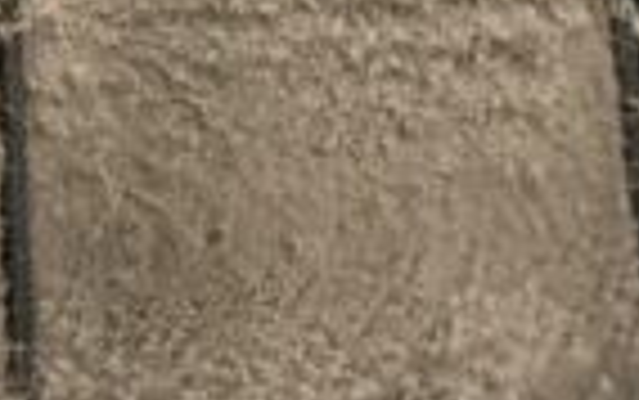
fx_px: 3189
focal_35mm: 183
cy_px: -490
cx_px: 207
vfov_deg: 6.9
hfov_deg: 11.4
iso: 500
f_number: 1.78
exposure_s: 1/60
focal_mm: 6.76
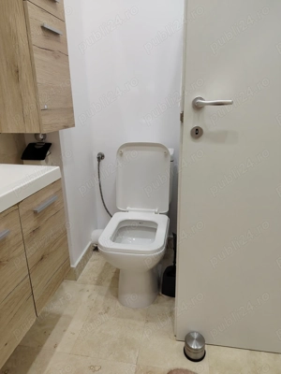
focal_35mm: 24
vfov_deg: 71.6
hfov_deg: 56.8
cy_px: 187
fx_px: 260
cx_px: 140
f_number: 1.75
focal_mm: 5.25
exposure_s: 1/33.3
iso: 756
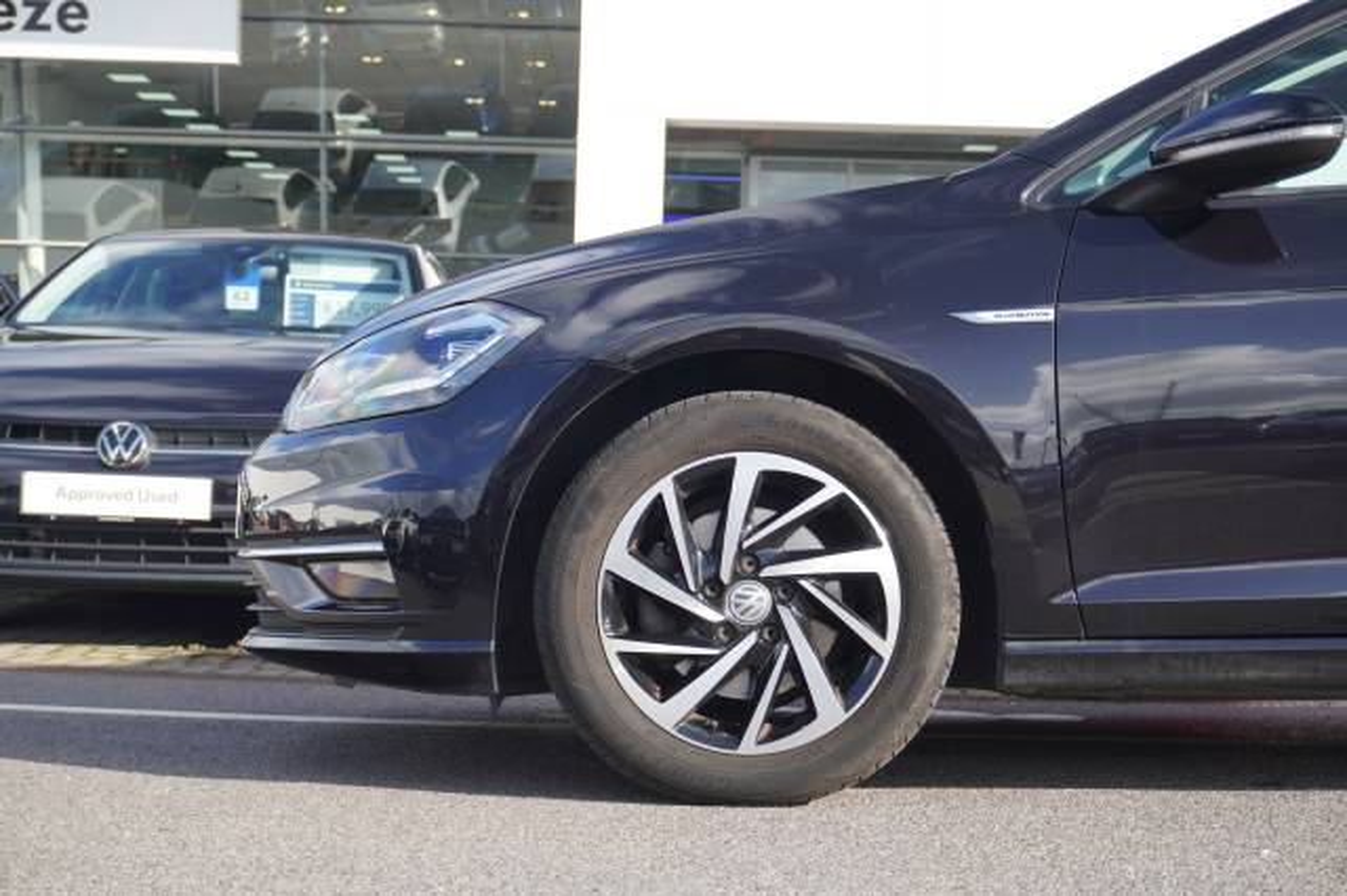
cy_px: 448
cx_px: 674
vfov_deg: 25.0
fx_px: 2019
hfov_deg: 36.9
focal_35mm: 54
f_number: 5.6
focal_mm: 36
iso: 160
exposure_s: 1/160
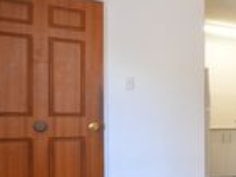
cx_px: 345
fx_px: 328
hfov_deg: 28.1
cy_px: 111
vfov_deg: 30.2
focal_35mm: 48
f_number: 4
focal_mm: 10
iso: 800
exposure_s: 1/60
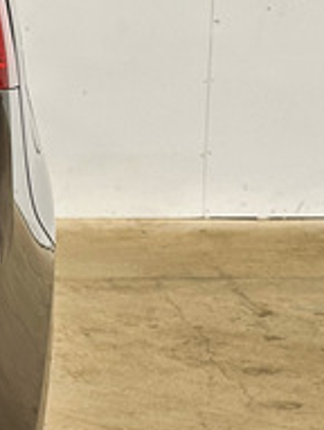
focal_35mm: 163
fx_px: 2027
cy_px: 290
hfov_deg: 8.8
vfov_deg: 12.1
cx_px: -243
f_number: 1.8
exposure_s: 1/50
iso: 250
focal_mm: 6.86
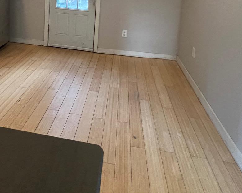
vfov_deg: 46.2
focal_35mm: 25
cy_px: -6
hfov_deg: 67.3
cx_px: 94
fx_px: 179
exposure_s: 1/60
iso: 500
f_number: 1.8
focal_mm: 1.57
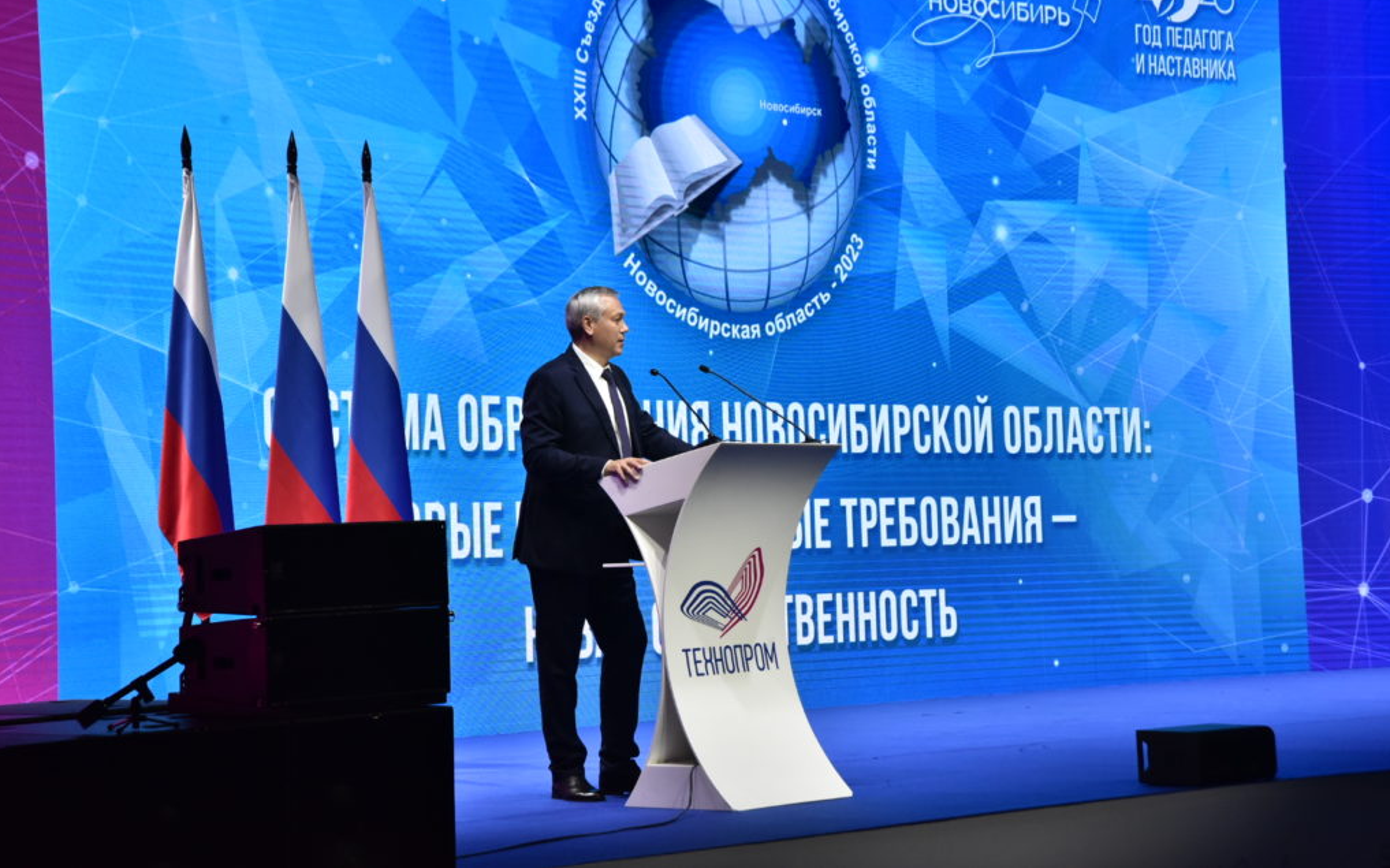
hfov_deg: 26.8
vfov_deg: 16.9
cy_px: 403
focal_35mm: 77
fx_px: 2916
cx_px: 694
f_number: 11
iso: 2500
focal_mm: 75
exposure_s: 1/160
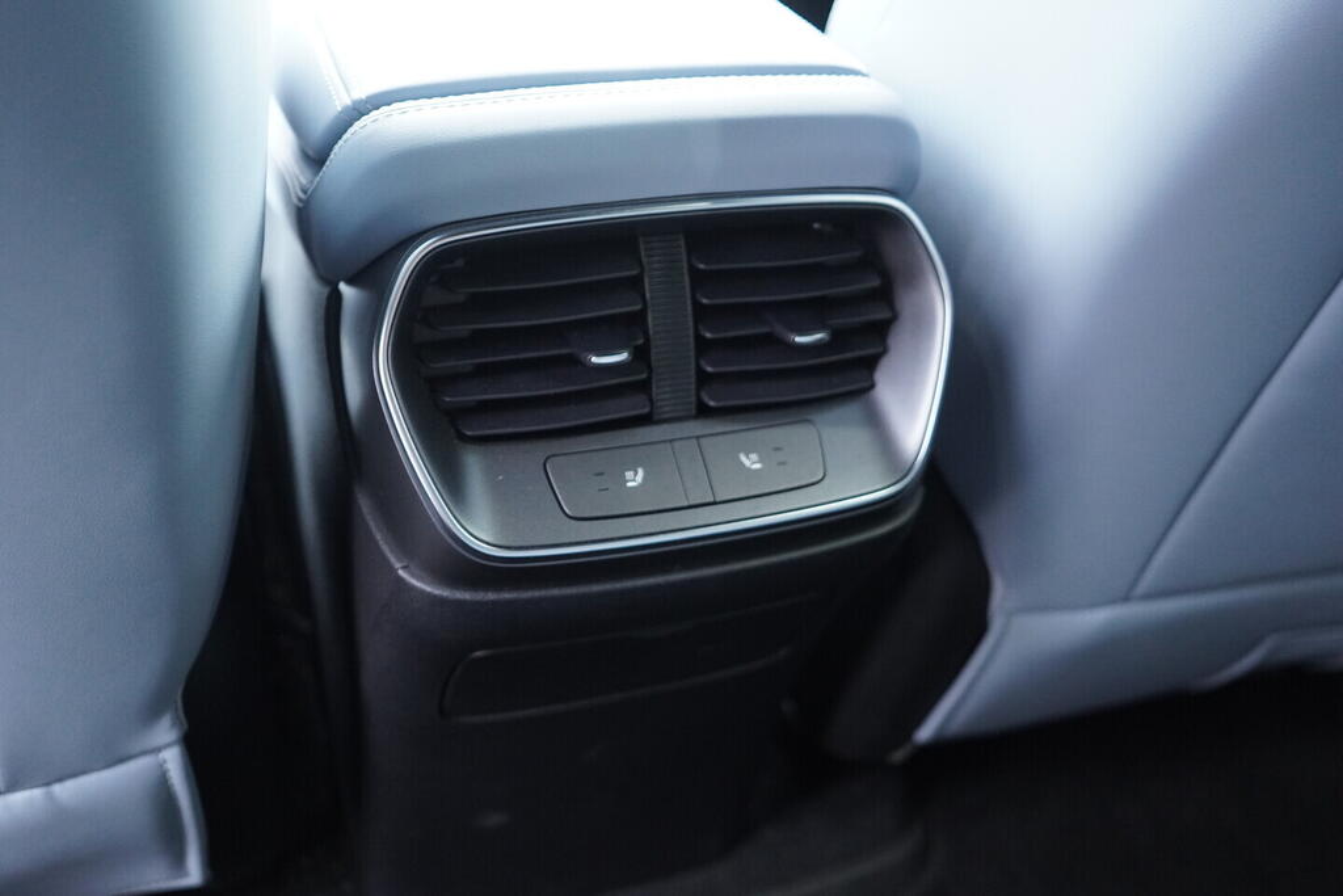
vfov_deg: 36.9
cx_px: 672
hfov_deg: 53.1
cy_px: 448
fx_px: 1343
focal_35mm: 36
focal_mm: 24
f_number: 2.8
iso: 2500
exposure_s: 1/40
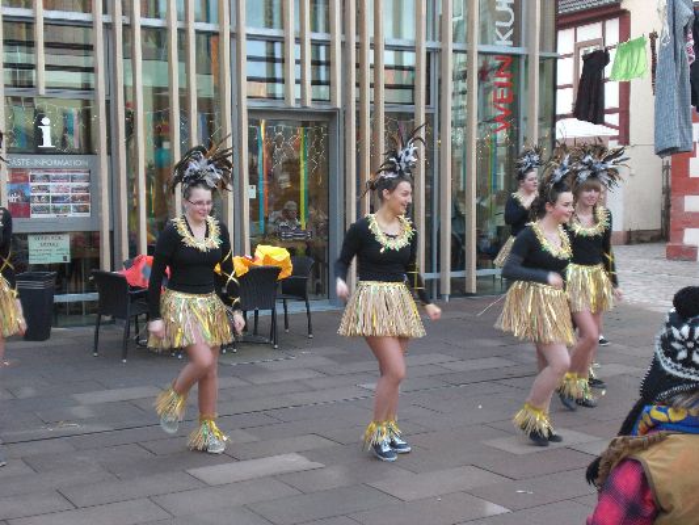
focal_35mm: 51
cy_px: 262
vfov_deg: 28.6
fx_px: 1030
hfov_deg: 37.5
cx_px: 350
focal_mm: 8.44
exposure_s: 1/80
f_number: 3.6
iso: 200
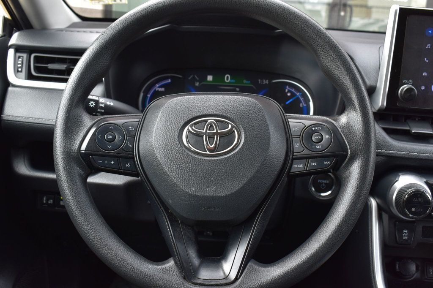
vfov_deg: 34.2
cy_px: 144
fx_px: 469
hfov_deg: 49.6
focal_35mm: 39
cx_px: 216
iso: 400
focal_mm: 26
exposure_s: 1/50
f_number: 8
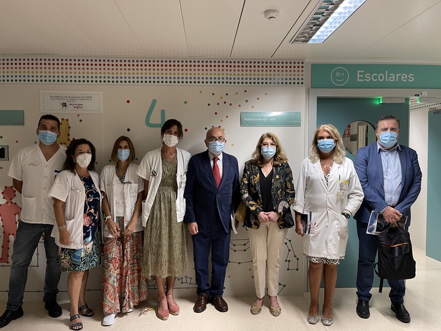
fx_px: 331
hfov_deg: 67.3
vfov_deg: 53.1
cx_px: 220
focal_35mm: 26
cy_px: 166
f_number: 1.6
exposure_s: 1/50
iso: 250
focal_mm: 5.1
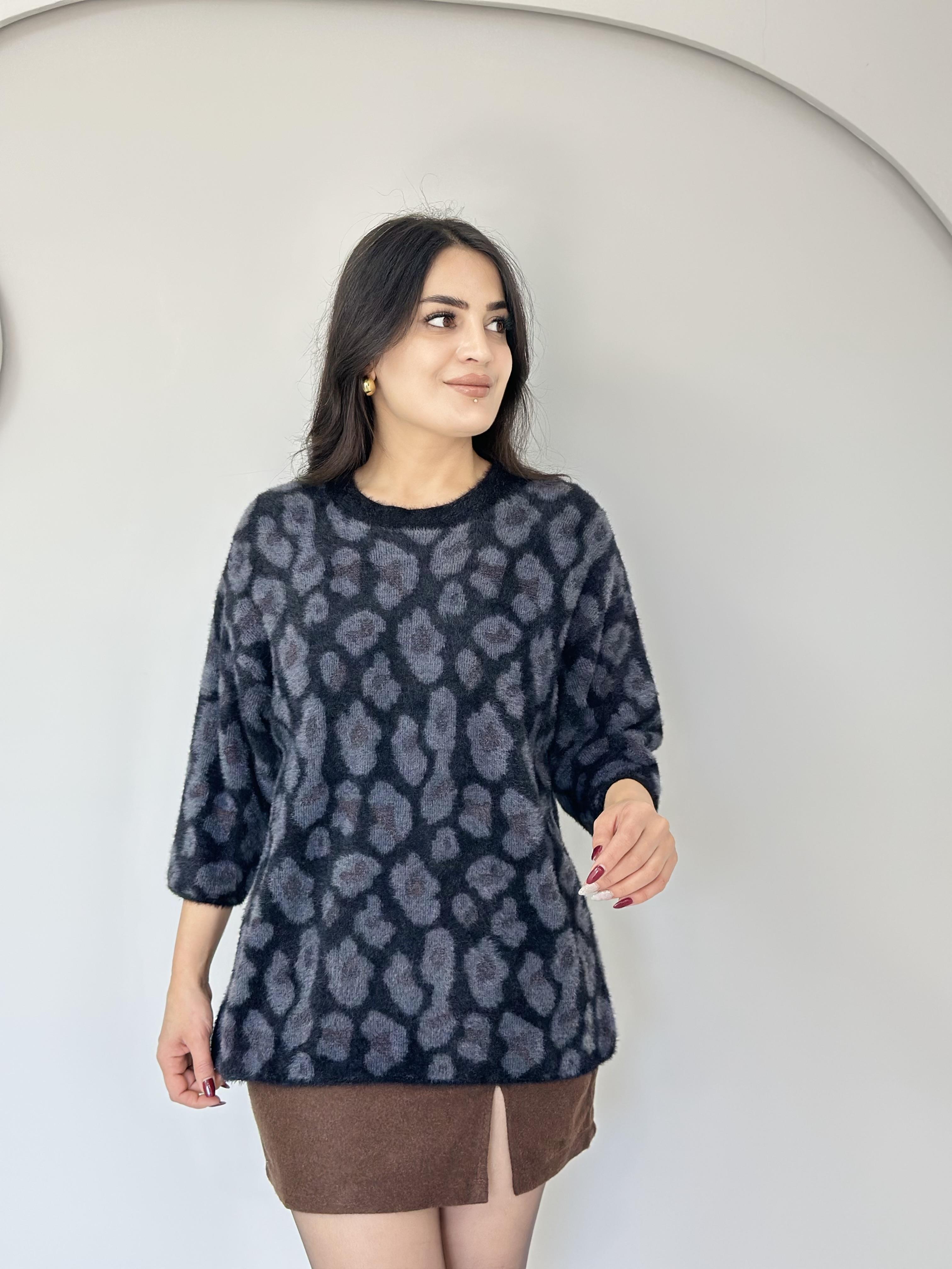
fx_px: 1760
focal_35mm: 48
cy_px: 634
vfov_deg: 39.7
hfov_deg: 30.3
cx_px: 476
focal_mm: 6.86
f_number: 1.78
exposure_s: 1/100
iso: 125
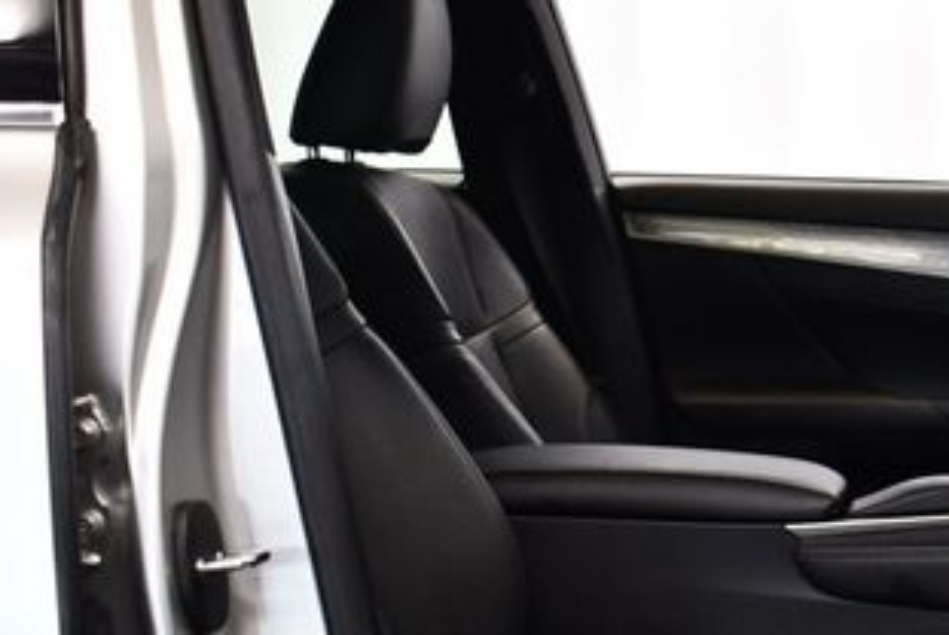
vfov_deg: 18.5
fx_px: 1953
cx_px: 842
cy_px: 287
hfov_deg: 26.5
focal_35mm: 74
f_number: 3.5
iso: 1100
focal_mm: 18
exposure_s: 1/125
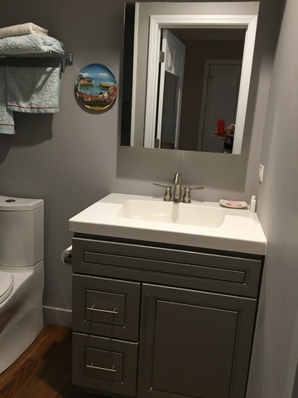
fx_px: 333
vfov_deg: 61.7
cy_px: 199
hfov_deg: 48.2
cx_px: 149
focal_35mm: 29
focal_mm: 4.15
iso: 100
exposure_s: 1/30
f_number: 2.2
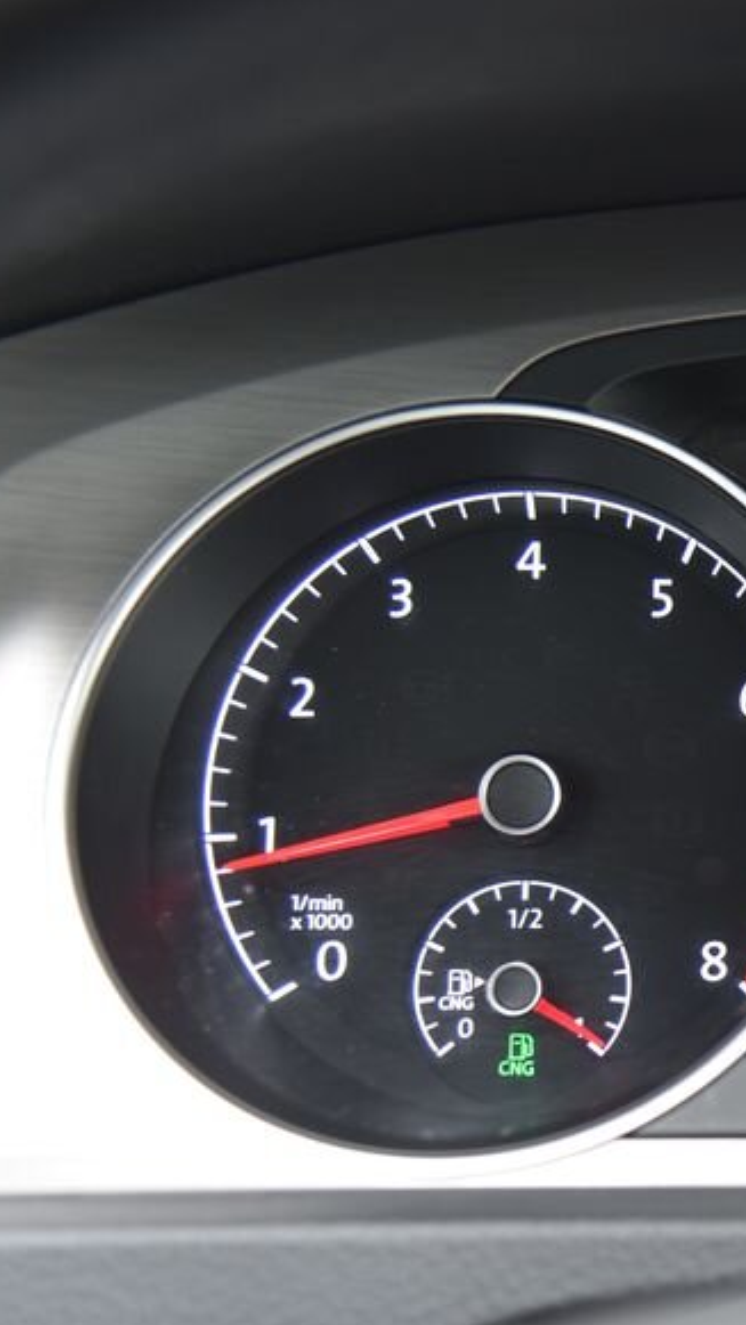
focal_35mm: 85
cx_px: 1104
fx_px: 2988
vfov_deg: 25.0
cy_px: 734
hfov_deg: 13.4
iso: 500
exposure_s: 1/13
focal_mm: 46
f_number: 4
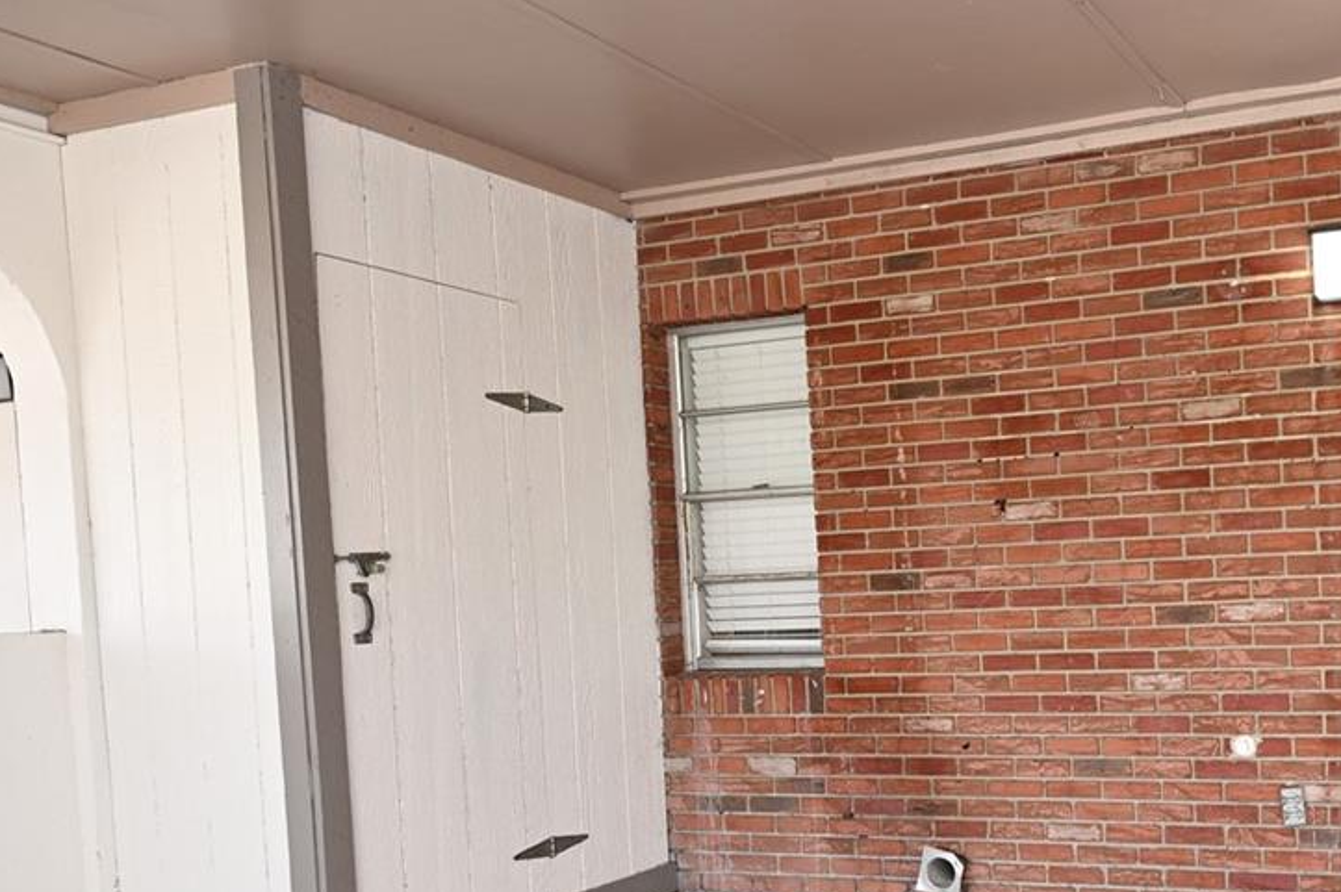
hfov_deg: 50.9
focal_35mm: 32
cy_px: 601
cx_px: 1239
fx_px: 1195
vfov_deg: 40.4
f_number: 5.6
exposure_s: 1/100
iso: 200
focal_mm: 14.5
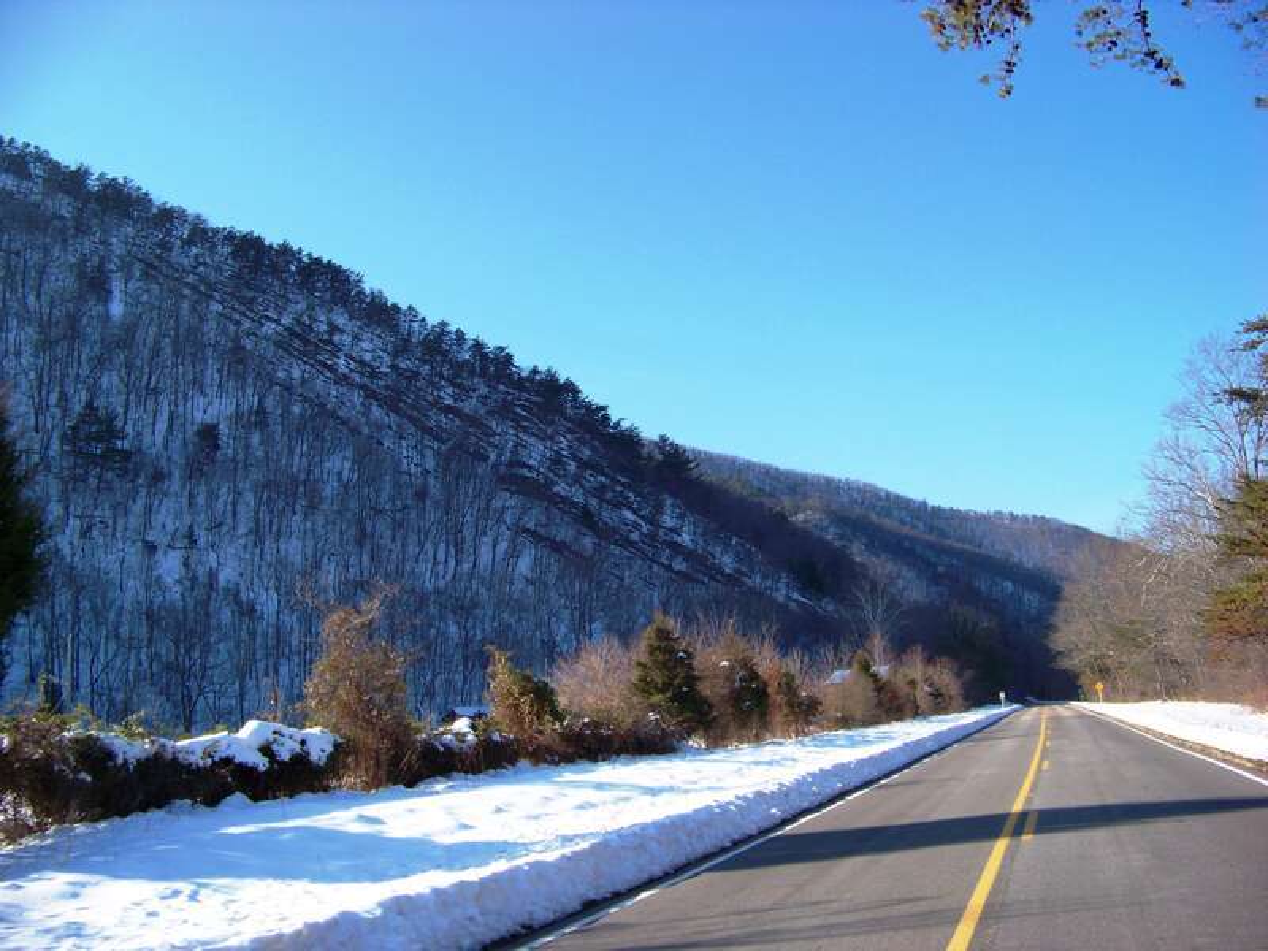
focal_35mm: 36
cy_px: 476
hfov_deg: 51.4
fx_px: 1319
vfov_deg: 39.7
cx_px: 634
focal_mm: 5.85
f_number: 2.8
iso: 64
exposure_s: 1/640
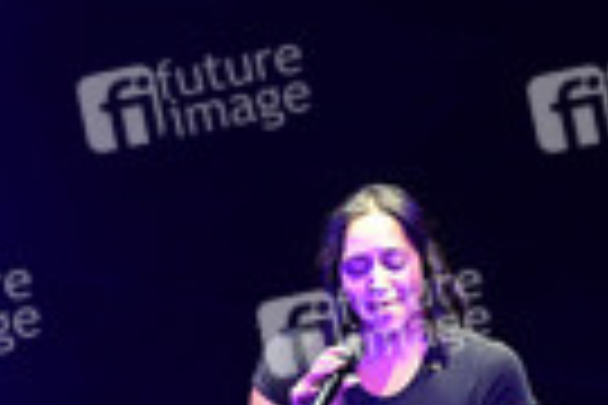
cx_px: 254
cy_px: 662
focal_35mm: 517
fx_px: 8731
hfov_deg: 4.0
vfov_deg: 2.7
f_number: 4.5
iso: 1600
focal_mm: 155
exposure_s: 1/200
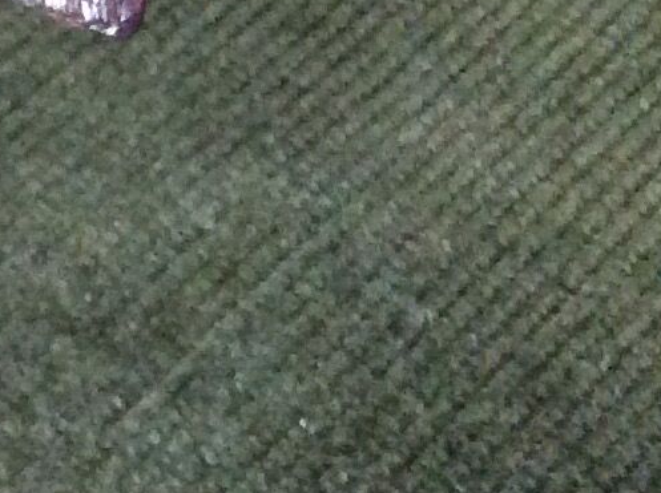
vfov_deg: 8.8
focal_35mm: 167
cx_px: -860
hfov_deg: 10.4
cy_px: -64
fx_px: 3184
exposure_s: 1/20
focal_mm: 3.3
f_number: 2.4
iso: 320
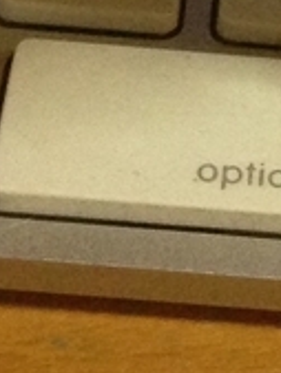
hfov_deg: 6.3
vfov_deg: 7.5
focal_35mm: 234
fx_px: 2530
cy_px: -700
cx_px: 423
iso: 320
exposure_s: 1/20
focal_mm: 4.12
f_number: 2.4
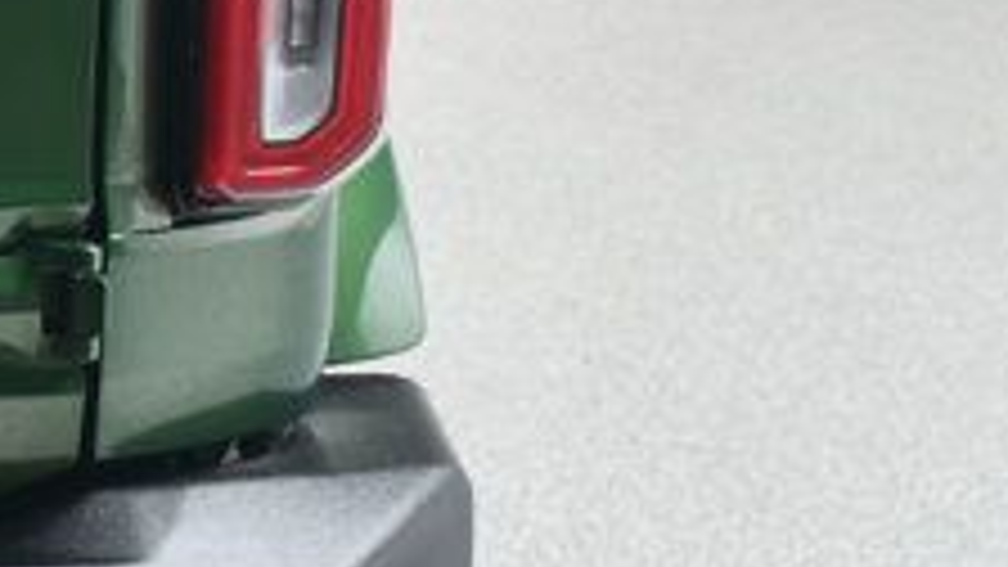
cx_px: -1120
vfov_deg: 6.4
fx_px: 4998
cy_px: -153
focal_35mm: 187
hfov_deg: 10.4
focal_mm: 26
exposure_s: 1/160
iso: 100
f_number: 6.3
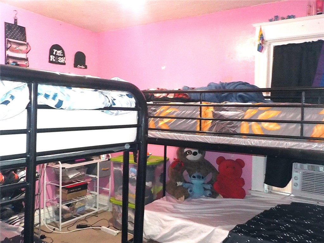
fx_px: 281
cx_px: 162
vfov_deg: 46.8
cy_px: 122
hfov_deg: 60.0
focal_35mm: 30
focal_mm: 4.1
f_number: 3.3
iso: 640
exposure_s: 1/15
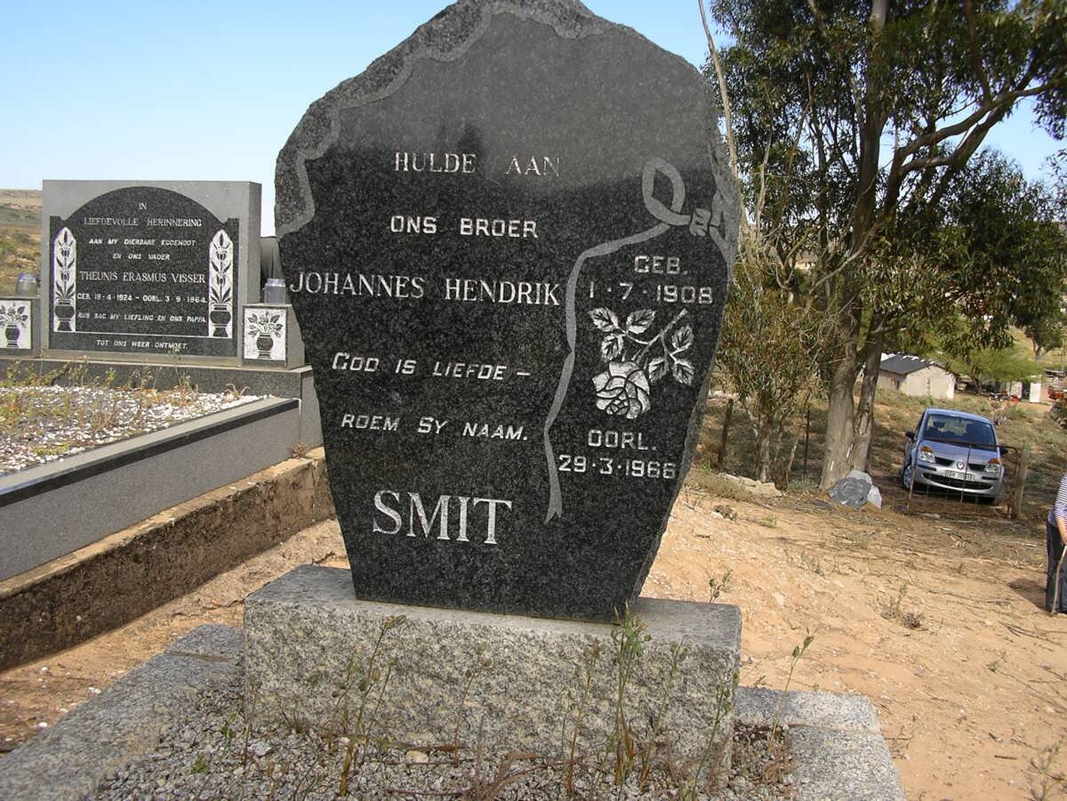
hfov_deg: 49.0
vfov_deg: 37.7
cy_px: 400
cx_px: 534
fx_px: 1171
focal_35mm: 38
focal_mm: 5.8
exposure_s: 1/320
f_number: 4.1
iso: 50
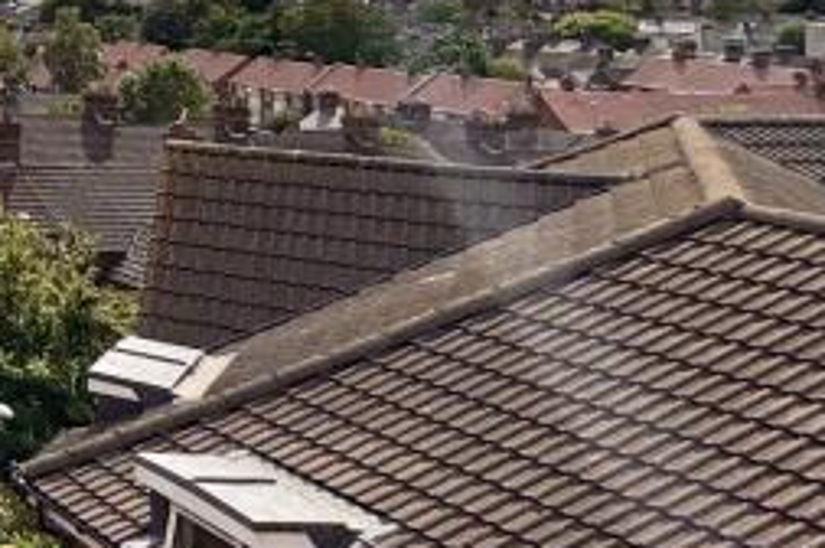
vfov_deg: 21.1
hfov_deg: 21.6
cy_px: -134
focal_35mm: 59
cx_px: -662
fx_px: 1350
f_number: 2.2
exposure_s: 1/3906
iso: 40
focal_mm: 2.22
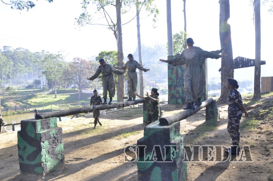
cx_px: 136
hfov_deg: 59.6
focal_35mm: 32
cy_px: 90
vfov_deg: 41.6
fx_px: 238
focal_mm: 21
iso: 400
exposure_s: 1/125
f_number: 8
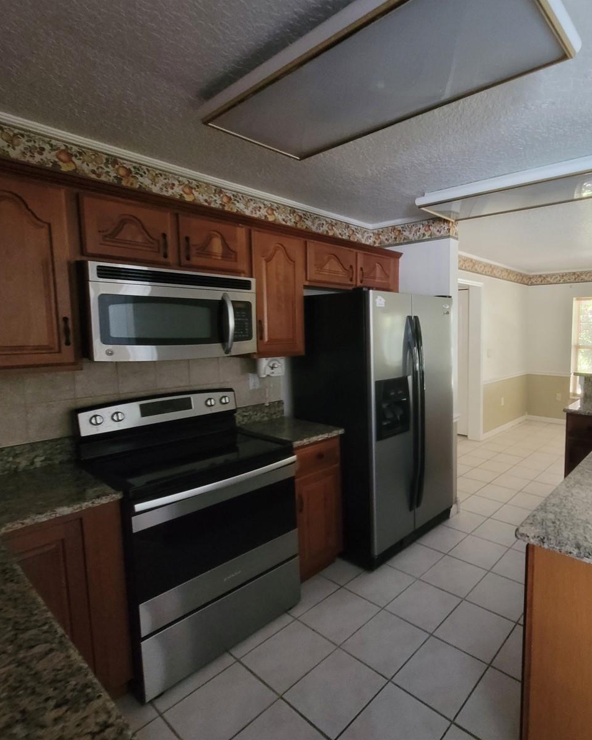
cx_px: 430
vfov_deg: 89.6
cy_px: 369
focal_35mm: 17
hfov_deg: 72.6
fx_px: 372
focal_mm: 2.2
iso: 640
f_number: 2.2
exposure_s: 1/30
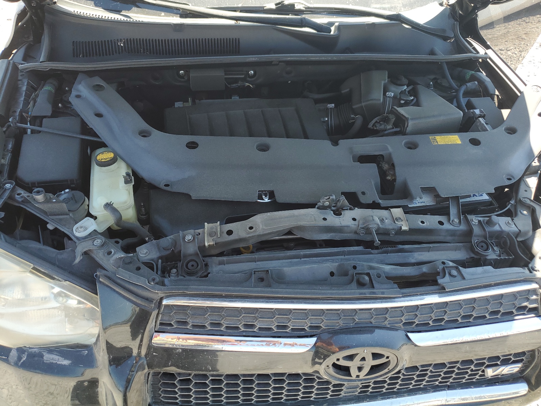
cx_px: 270
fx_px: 406
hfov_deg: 67.3
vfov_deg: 53.1
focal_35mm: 26
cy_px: 203
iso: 50
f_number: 1.5
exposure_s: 1/400
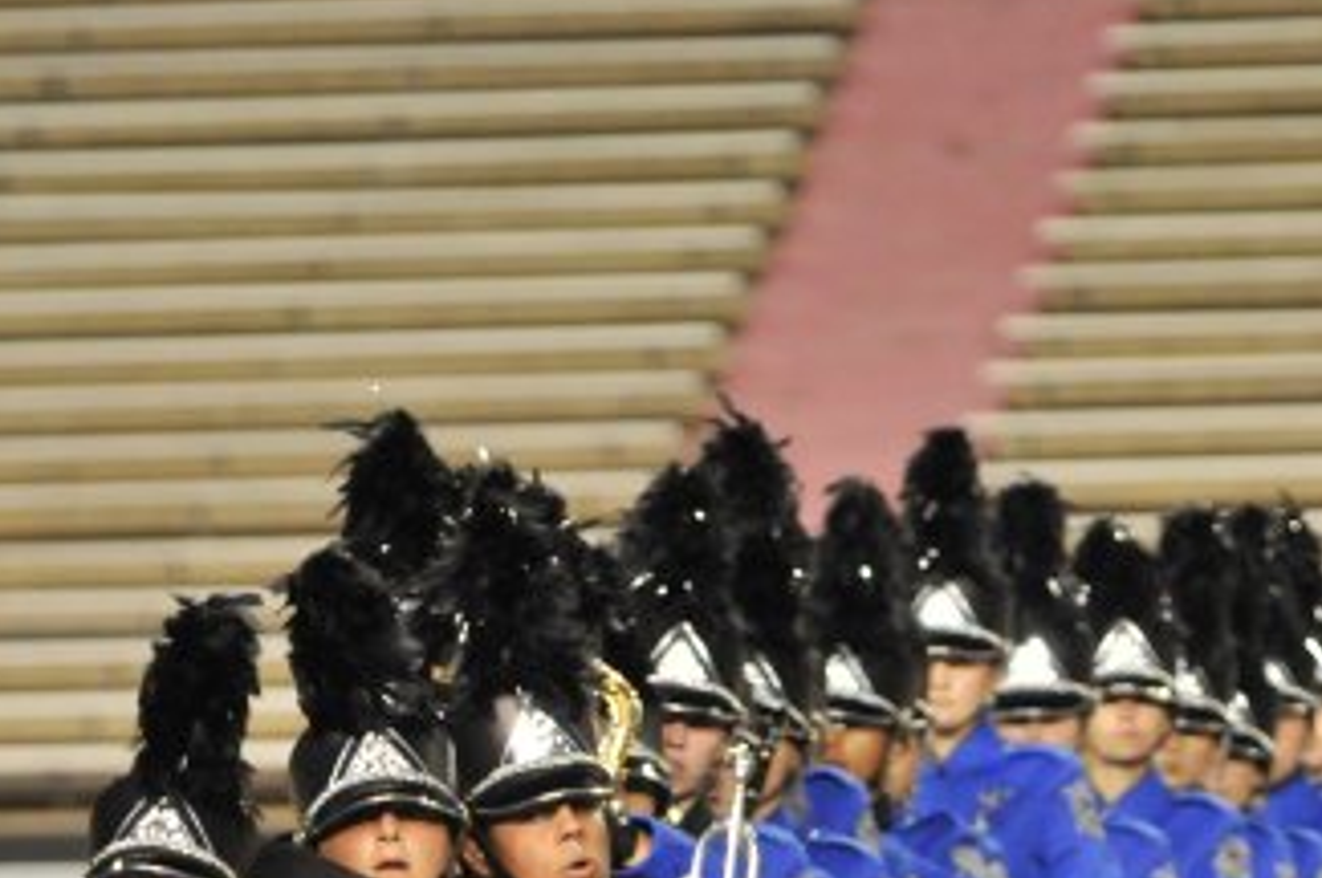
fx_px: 17609
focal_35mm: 480
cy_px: 1026
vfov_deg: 2.9
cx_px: 1074
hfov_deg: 4.3
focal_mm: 130
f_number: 2.8
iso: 1600
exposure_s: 1/500
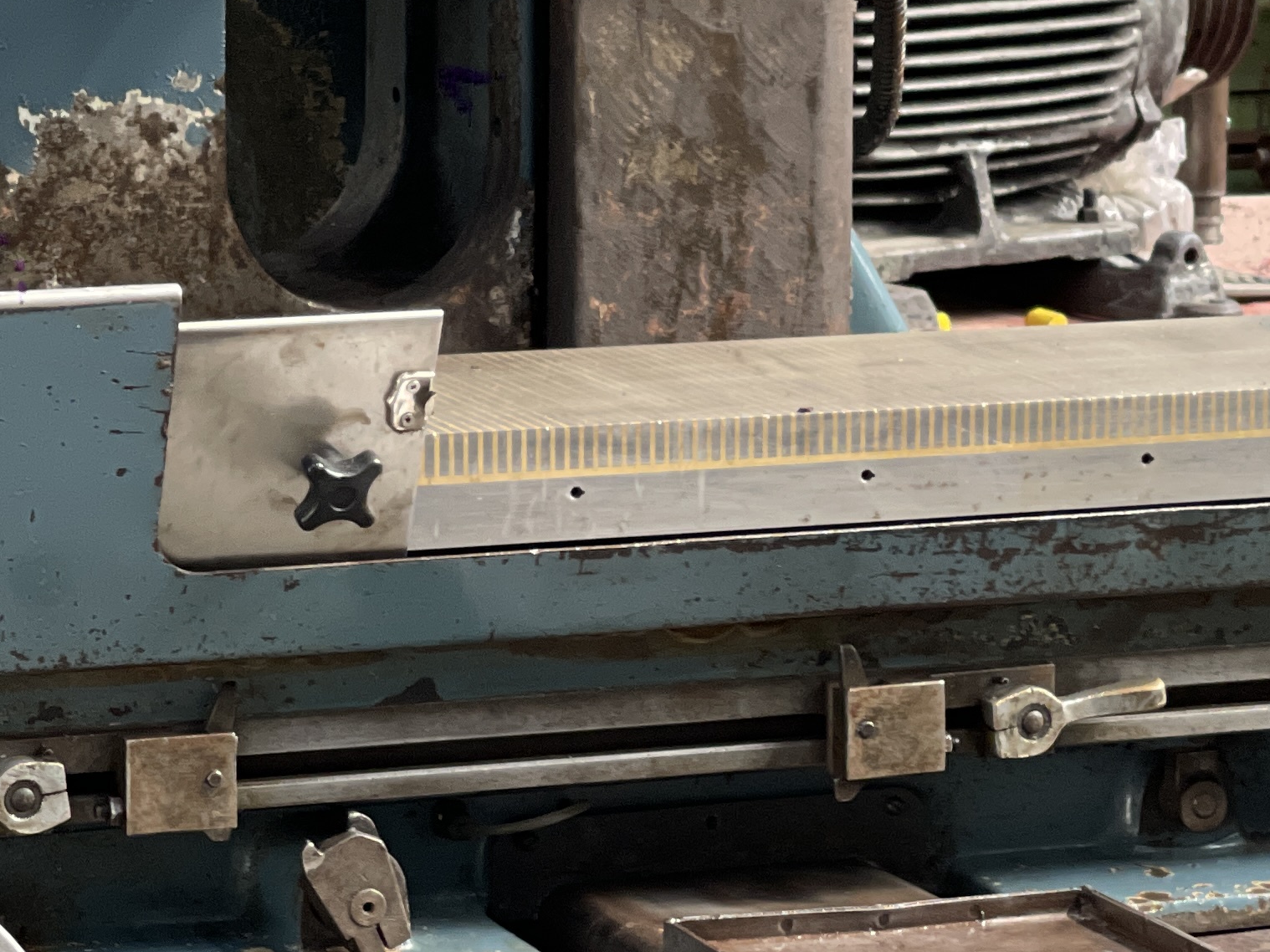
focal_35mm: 170
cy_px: 866
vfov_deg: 8.7
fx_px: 6236
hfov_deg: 11.6
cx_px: 870
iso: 250
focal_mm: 7.5
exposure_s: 1/74
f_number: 2.2
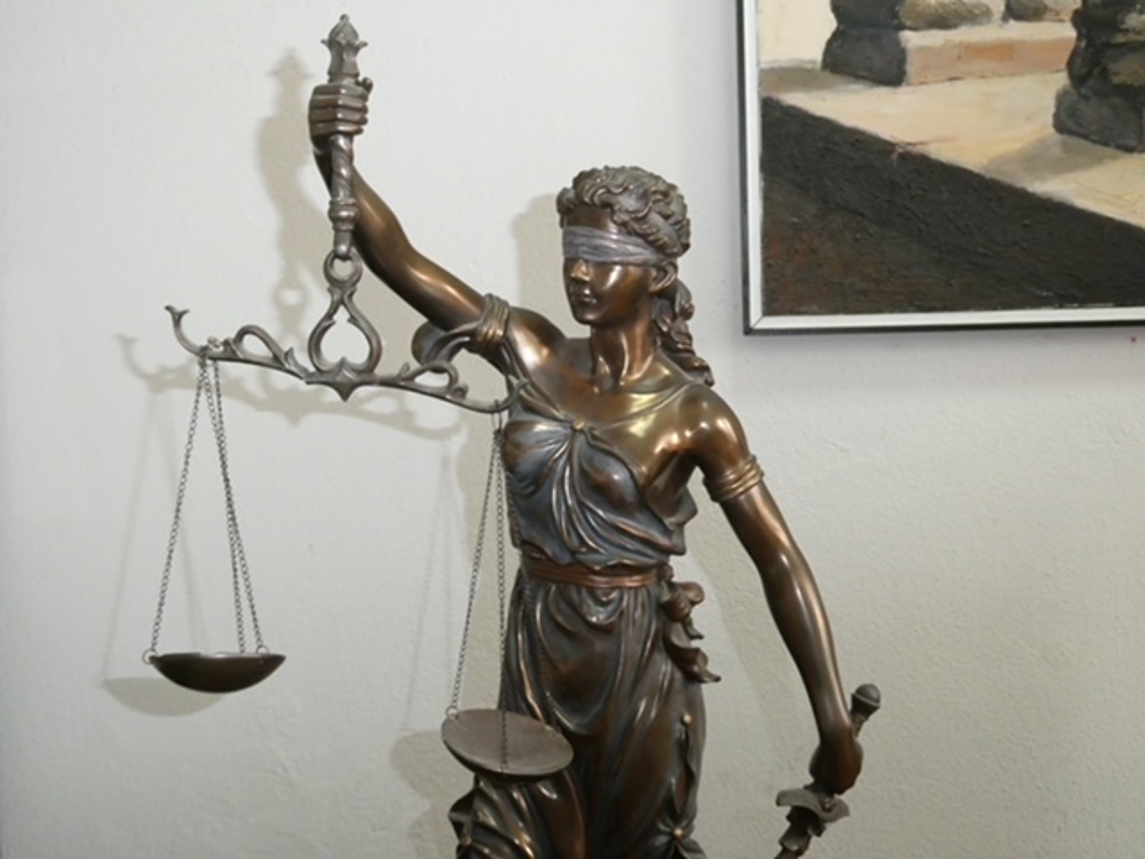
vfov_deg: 29.1
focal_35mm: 50
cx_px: 572
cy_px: 430
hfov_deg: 38.2
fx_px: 1654
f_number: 4.1
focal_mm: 9
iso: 640
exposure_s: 1/60
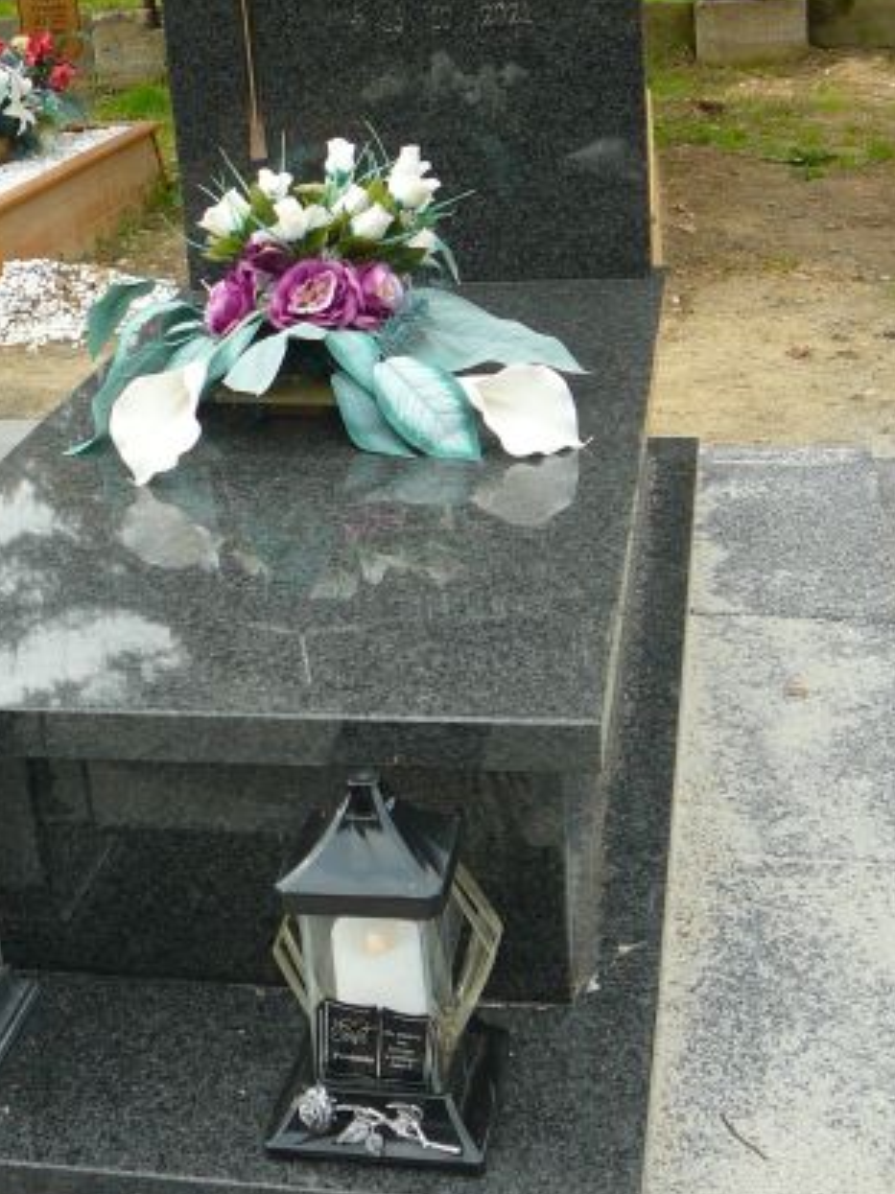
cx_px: 302
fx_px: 1863
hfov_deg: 26.9
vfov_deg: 35.2
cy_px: 388
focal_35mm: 54
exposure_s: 1/100
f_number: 2.8
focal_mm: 5.2
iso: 80
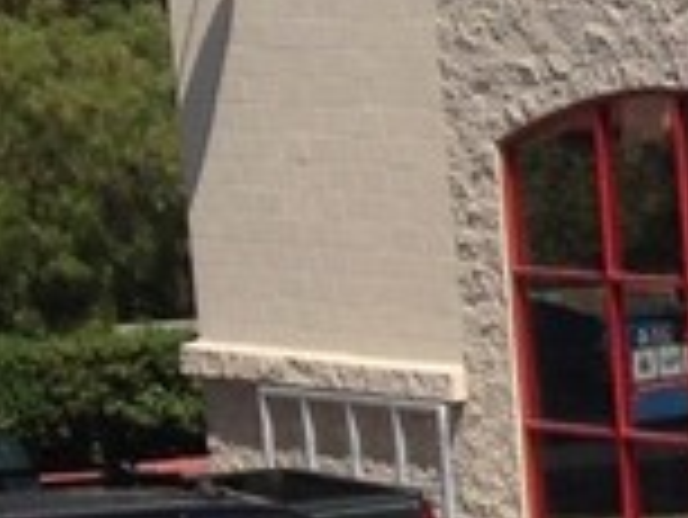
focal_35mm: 221
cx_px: 2221
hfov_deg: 7.6
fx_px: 4396
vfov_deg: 6.7
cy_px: 617
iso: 50
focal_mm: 4.12
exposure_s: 1/1642
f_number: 2.4
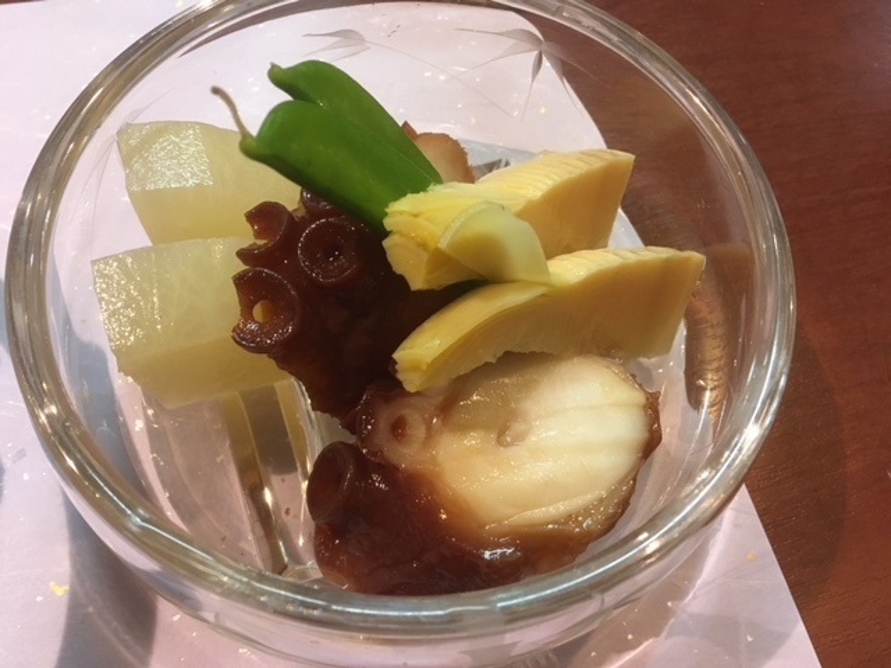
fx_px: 746
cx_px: 446
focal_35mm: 29
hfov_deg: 61.7
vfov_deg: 48.2
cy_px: 334
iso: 160
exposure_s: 1/33
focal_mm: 4.15
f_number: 2.2
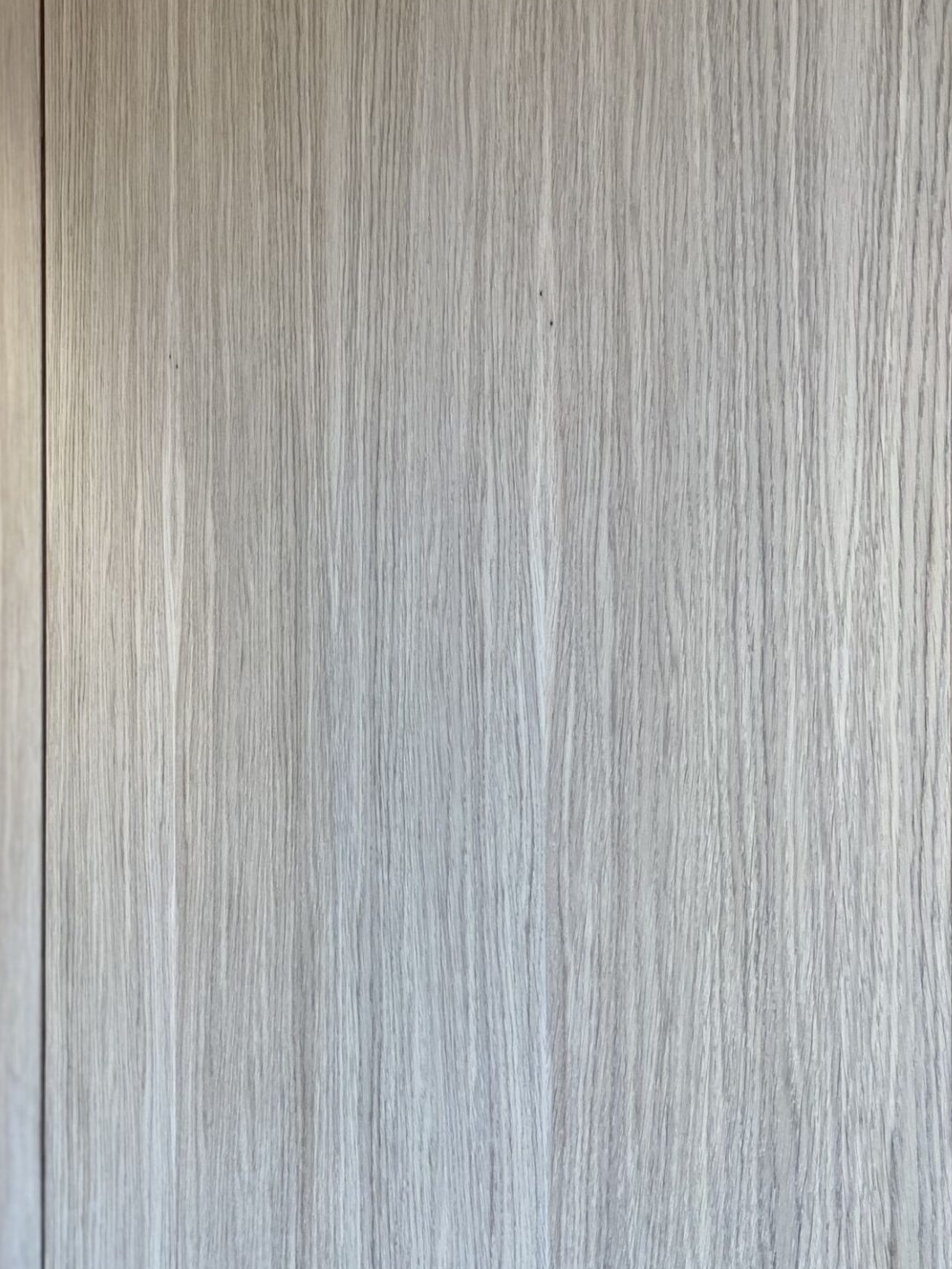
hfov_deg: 30.3
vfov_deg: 40.2
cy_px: 490
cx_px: 212
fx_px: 1723
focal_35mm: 47
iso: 100
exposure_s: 1/100
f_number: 1.8
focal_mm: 4.25
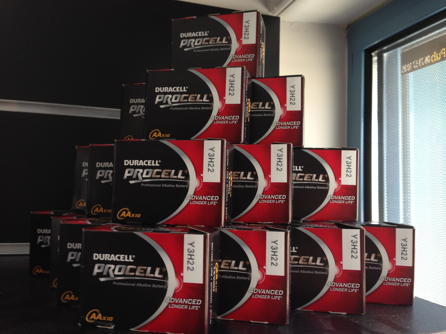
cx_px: 223
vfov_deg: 42.9
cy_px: 167
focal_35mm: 33
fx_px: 425
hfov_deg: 55.4
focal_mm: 4.12
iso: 64
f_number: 2.4
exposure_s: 1/30
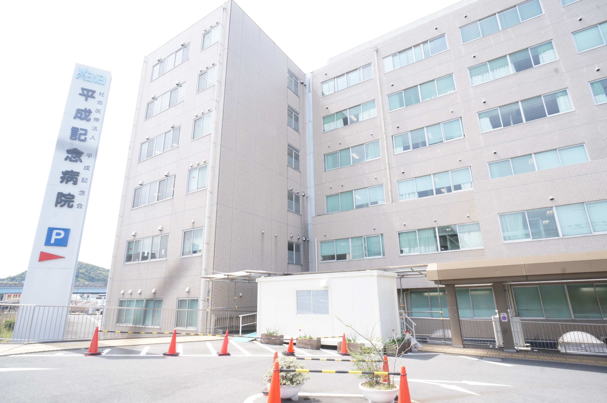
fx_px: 404
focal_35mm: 24
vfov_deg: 53.0
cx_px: 304
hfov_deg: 73.8
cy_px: 202
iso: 400
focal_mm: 16
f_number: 14
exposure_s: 1/60
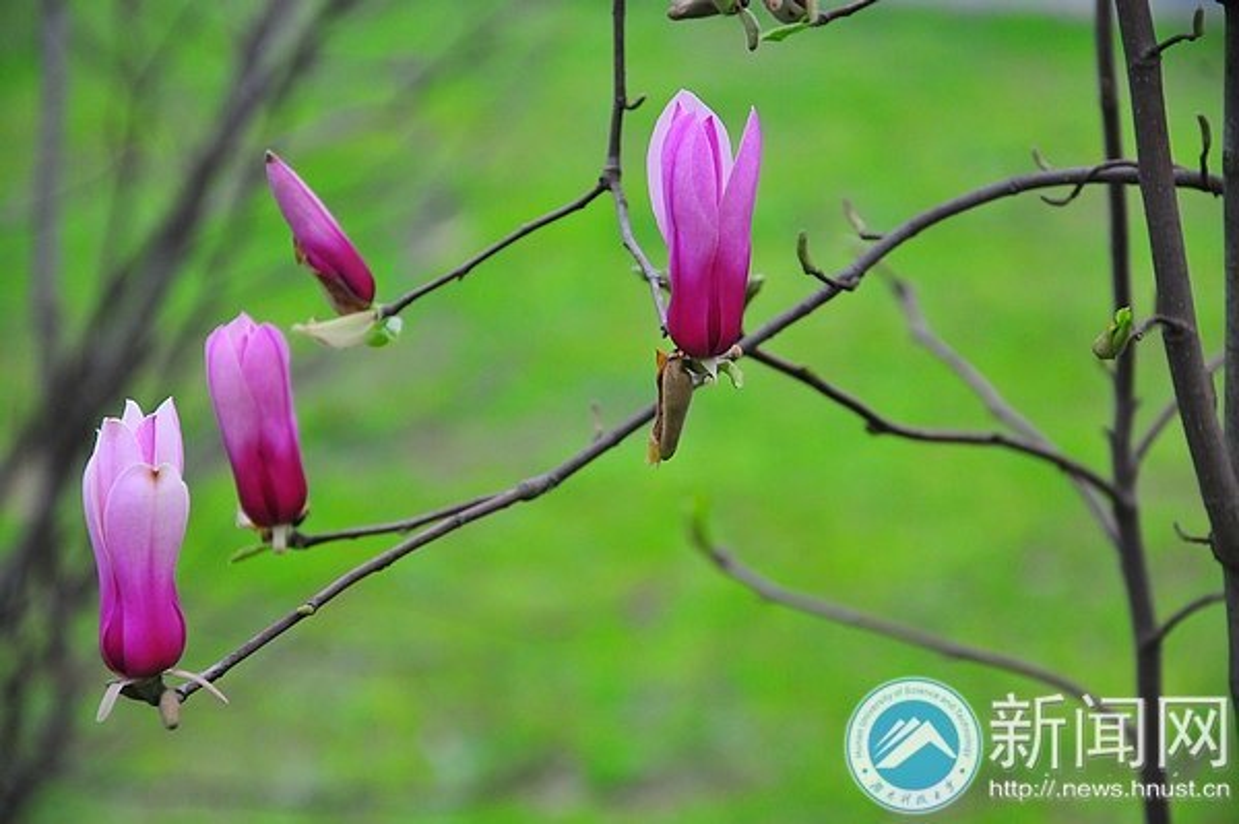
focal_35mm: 158
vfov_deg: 8.7
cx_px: 620
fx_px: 5416
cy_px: 412
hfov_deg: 13.1
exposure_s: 1/250
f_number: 5.6
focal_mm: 105
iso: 800
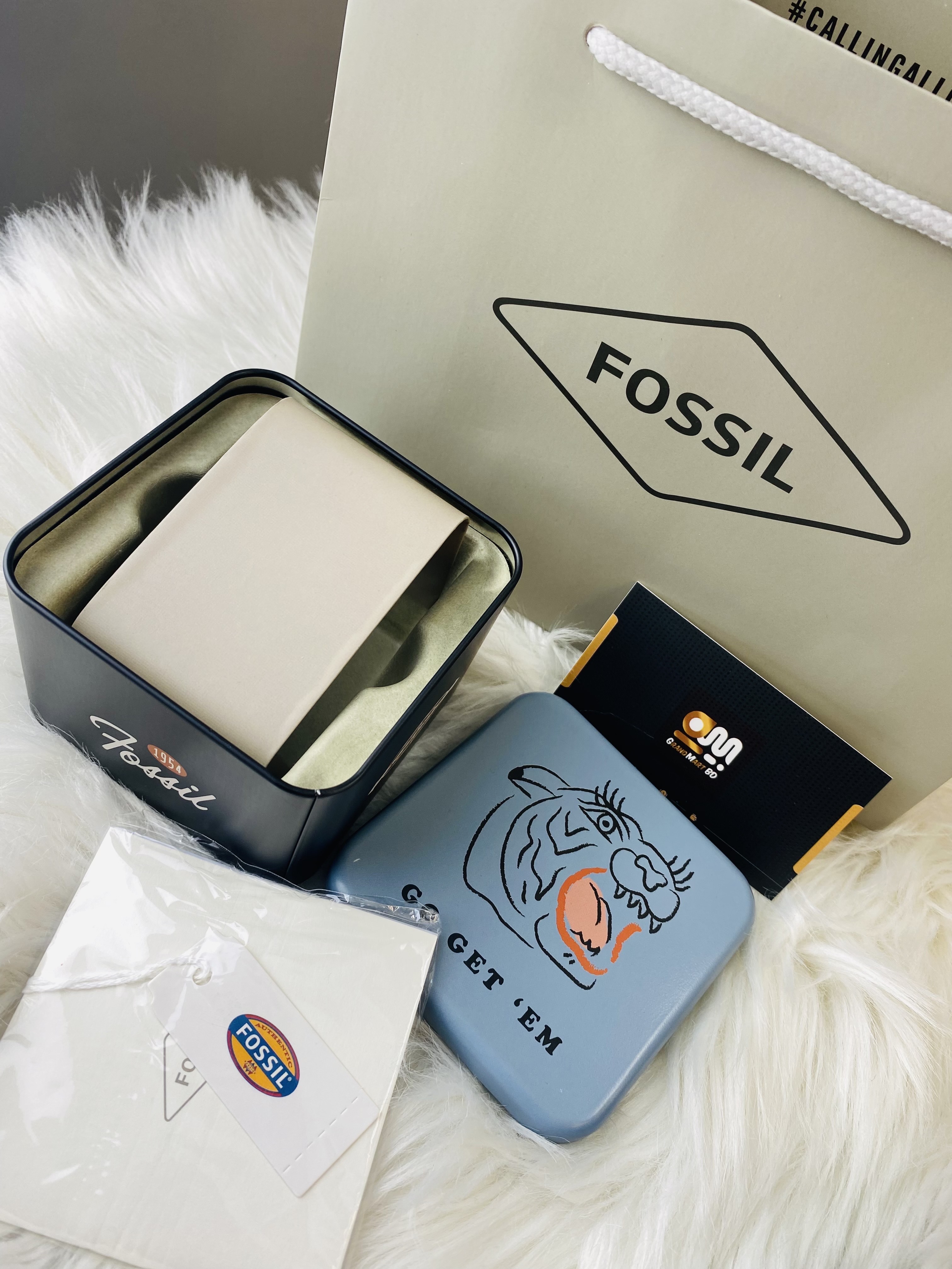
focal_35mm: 26
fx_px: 953
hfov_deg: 53.1
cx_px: 476
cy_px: 634
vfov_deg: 67.3
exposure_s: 1/100
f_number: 1.8
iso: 32
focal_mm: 4.25
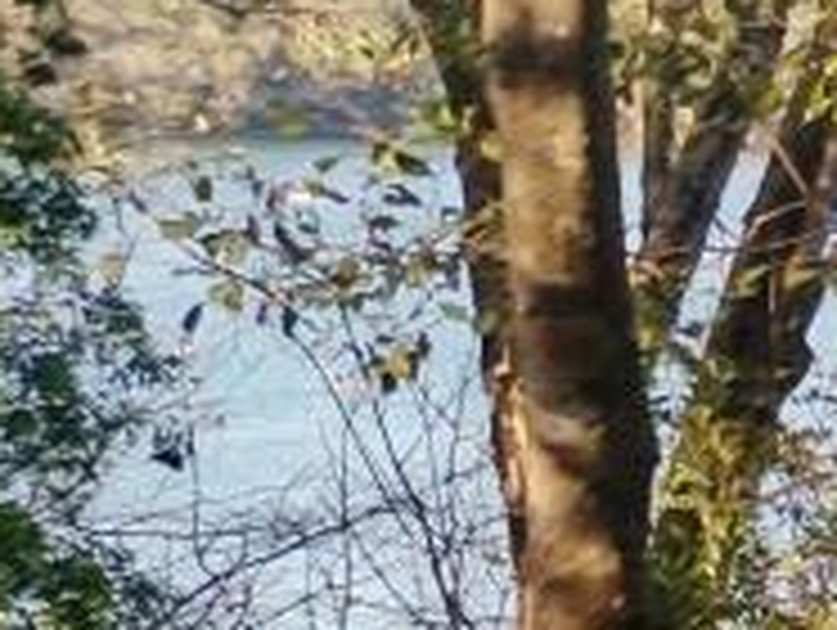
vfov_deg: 10.1
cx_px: 2210
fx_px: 3462
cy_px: 918
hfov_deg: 10.9
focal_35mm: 143
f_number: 1.8
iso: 50
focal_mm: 4.75
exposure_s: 1/724
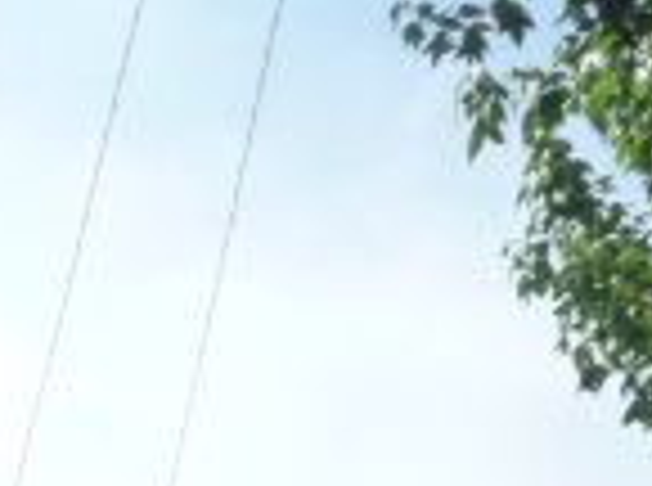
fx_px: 2743
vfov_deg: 9.3
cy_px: 1076
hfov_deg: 12.4
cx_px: -535
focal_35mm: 146
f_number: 4
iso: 160
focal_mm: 4.4
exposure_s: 1/640
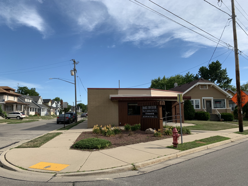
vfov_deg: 53.1
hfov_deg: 67.3
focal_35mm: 26
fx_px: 186
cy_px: 93
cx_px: 124
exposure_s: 1/2257
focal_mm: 4.25
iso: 25
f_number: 1.8
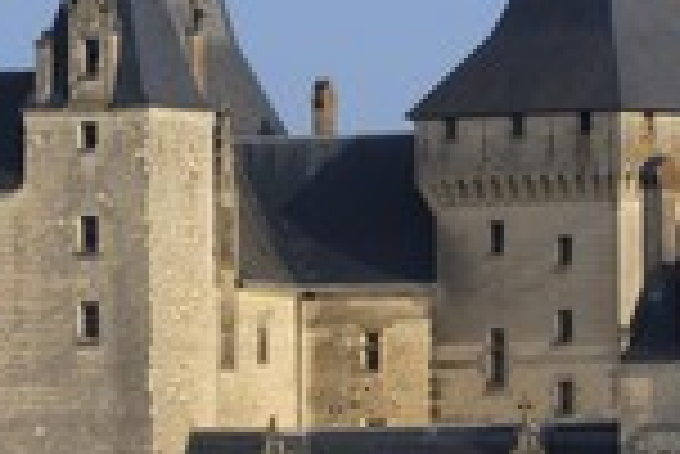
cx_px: 376
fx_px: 23652
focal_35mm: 1251
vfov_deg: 1.1
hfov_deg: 1.6
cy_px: 306
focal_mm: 300
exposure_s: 1/640
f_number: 5.6
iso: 100
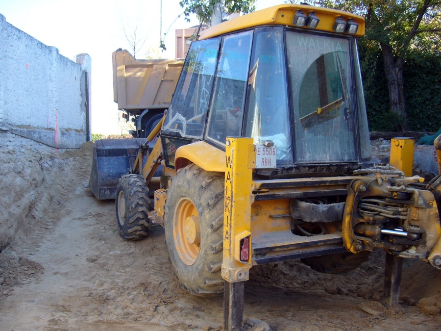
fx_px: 446
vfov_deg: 40.7
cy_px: 166
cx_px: 220
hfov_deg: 52.6
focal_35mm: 35
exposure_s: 1/80
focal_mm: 5.8
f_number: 2.8
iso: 80
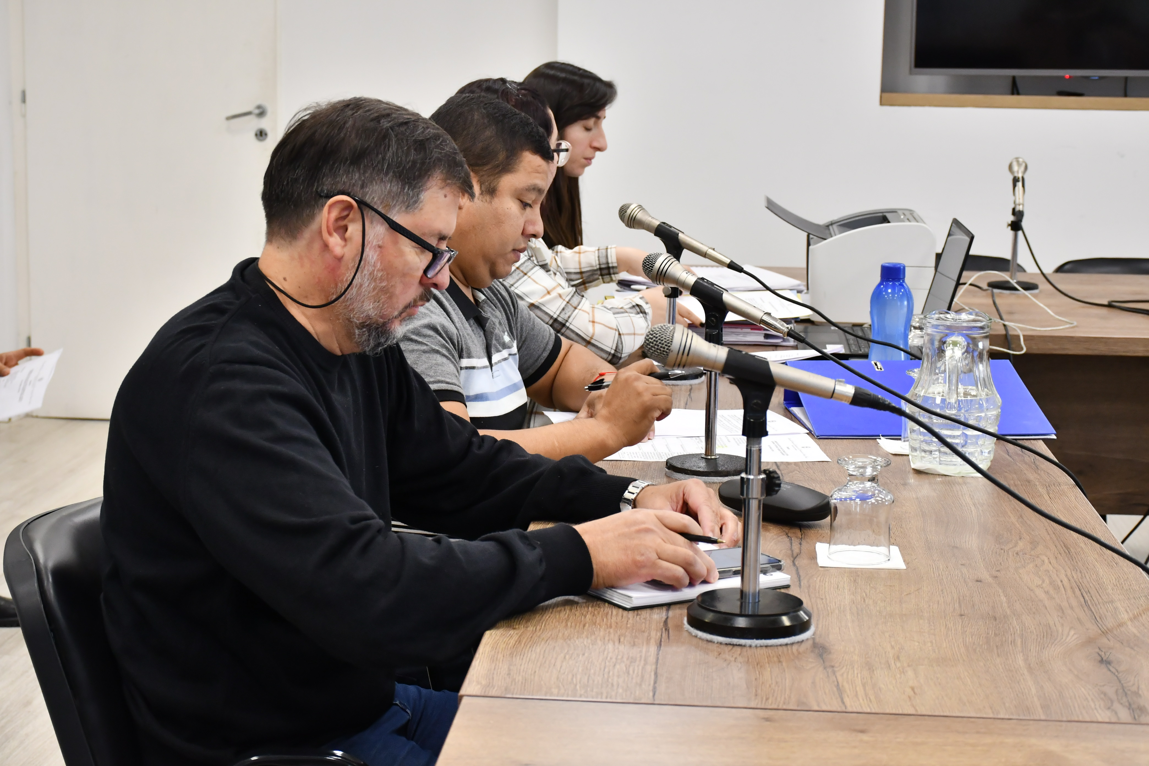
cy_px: 383
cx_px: 574
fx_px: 2011
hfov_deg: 31.9
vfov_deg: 21.6
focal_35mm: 63
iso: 1250
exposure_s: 1/125
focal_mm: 42
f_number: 7.1
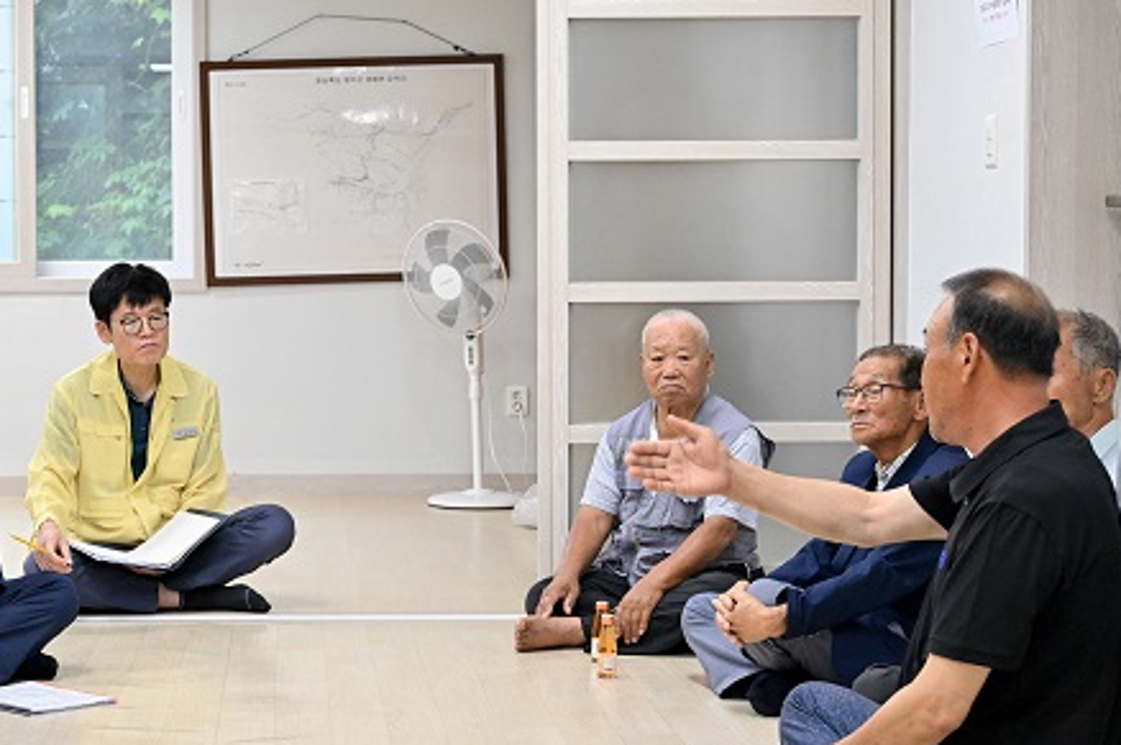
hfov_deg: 26.5
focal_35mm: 76
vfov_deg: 17.9
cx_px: 348
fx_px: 2364
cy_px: 376
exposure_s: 1/320
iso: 3200
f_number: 5.6
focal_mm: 52
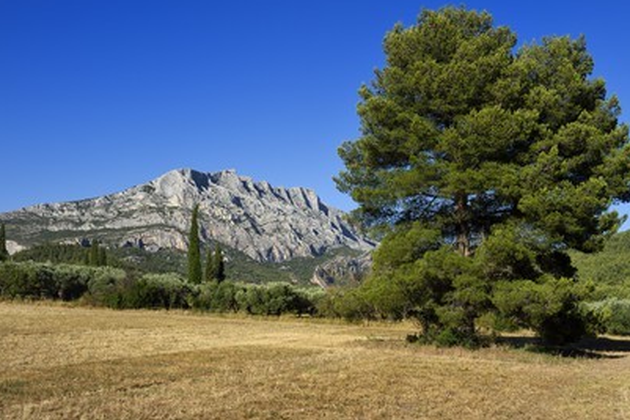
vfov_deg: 30.5
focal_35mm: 44
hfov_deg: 44.5
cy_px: 203
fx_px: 770
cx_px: 322
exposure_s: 1/250
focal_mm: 42
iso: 200
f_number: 14
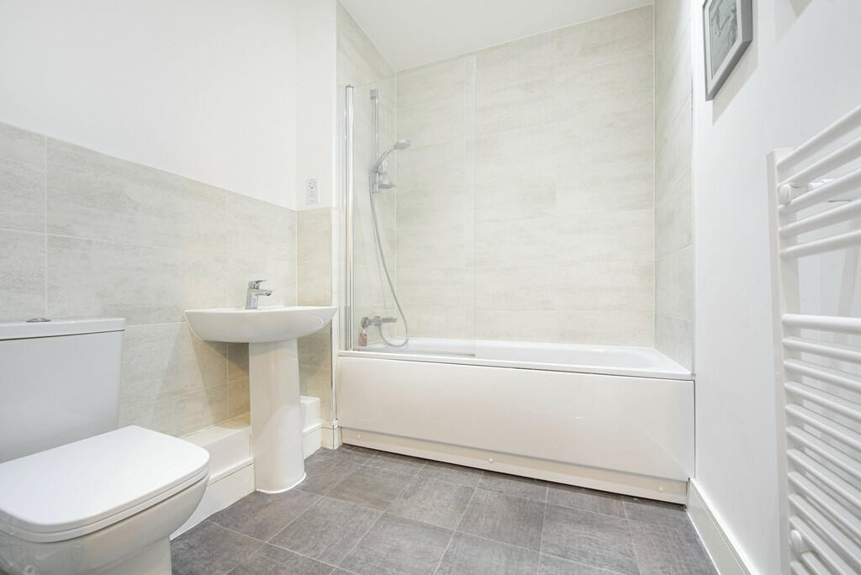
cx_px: 430
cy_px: 288
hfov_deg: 104.2
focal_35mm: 14
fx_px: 335
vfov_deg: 81.3
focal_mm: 14
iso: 250
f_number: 9
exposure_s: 1/2
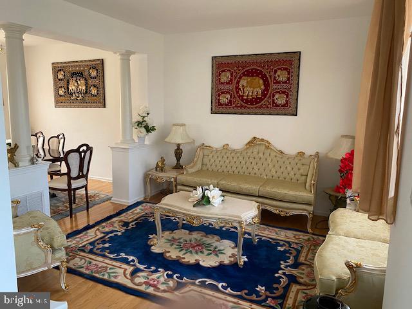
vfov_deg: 53.1
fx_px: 309
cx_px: 206
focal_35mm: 26
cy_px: 154
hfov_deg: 67.3
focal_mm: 4.25
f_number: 1.8
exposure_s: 1/60
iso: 250
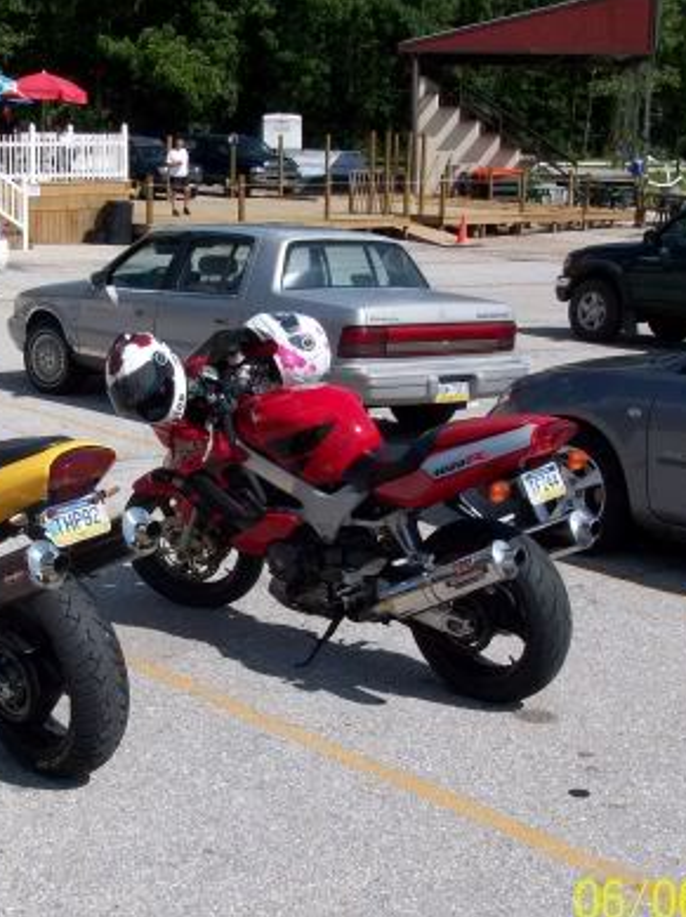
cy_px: 469
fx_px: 1482
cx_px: 153
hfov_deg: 25.7
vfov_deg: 34.4
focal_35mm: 56
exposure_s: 1/503
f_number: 5.5
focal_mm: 5.7
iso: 64
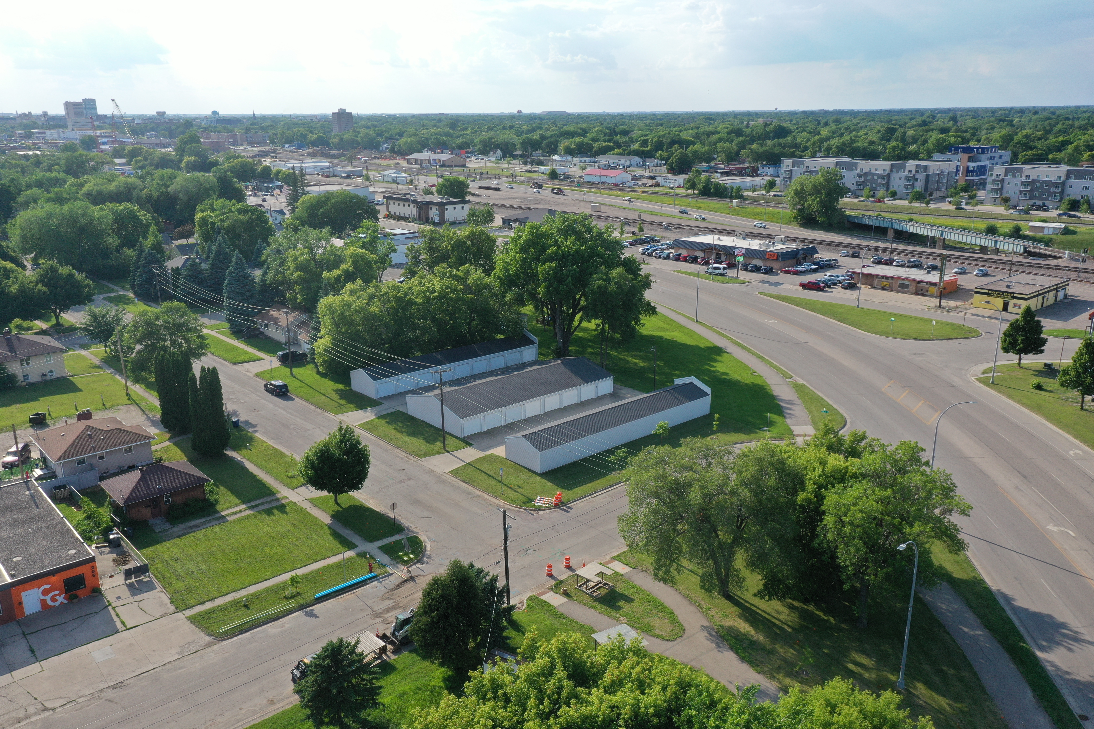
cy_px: 364
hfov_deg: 65.5
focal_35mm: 28
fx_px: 851
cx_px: 547
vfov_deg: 46.4
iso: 100
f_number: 5.6
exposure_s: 1/500
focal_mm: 10.26
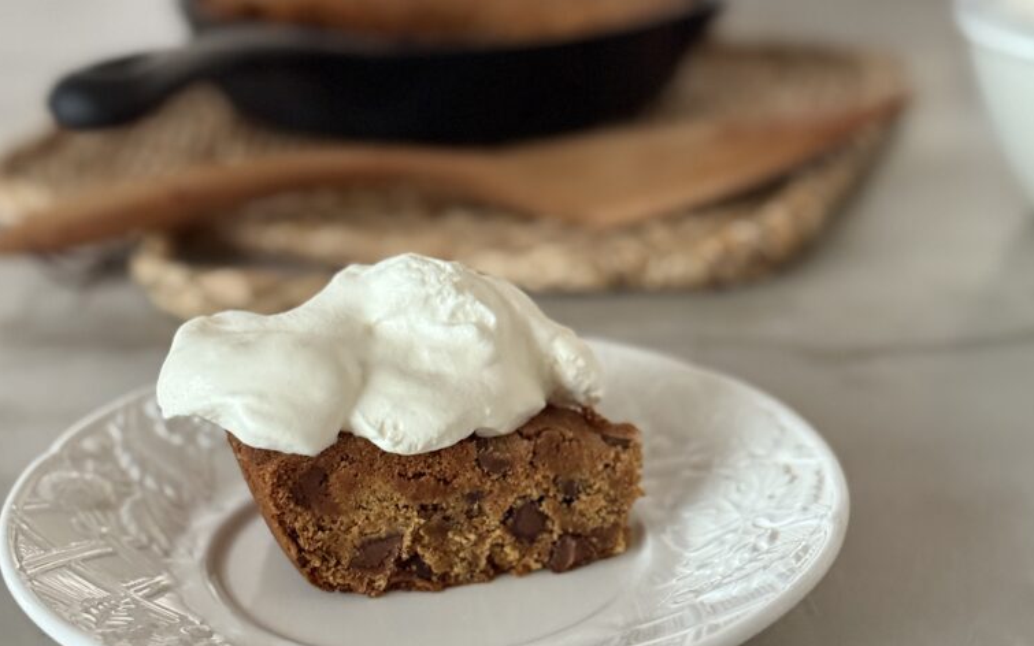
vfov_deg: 18.8
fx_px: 1945
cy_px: 394
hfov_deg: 29.8
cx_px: 518
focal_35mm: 69
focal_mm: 6.76
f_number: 1.78
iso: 500
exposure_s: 1/31
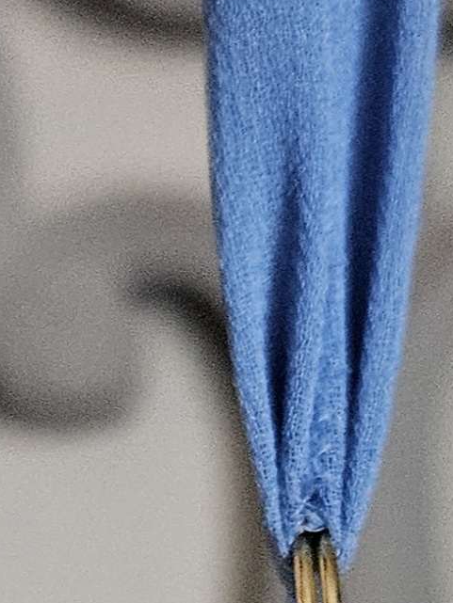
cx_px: 383
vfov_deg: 13.3
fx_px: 2111
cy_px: 1316
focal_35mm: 121
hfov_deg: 12.2
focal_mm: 5.4
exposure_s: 1/60.2
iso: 800
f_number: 1.8
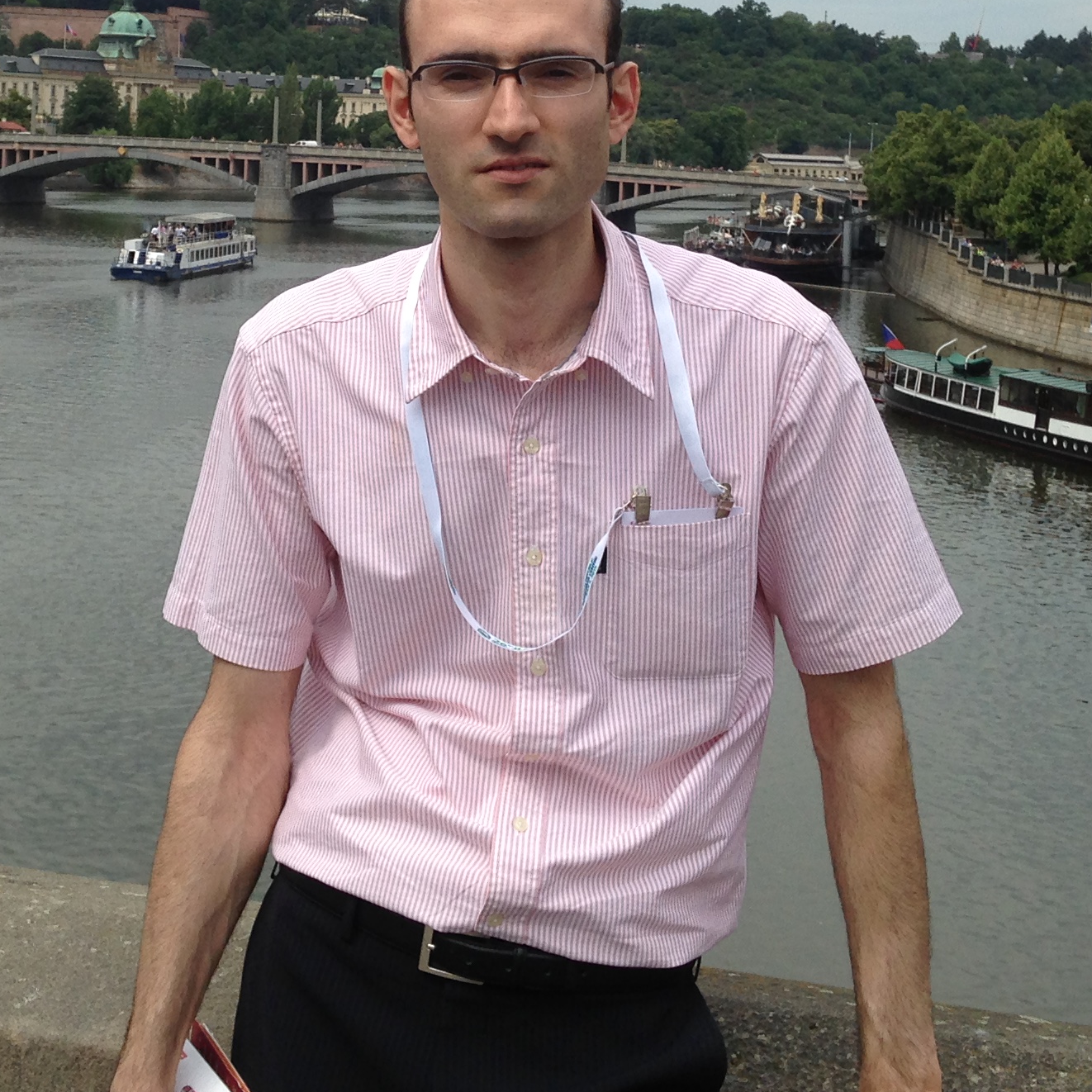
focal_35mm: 72
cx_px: 430
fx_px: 2570
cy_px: 173
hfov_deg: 23.9
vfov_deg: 23.5
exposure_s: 1/1391
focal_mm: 4.12
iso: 50
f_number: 2.4
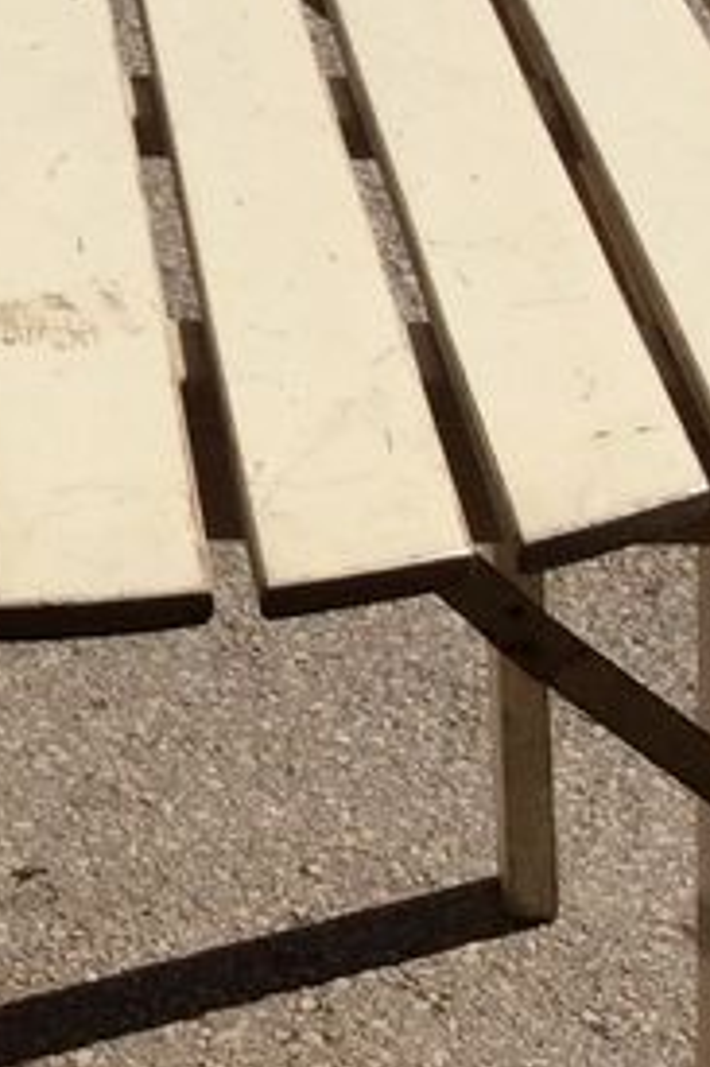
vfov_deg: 16.8
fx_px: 3584
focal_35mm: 121
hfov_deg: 11.1
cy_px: 165
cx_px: -171
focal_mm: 3.3
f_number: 2.4
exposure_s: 1/4785
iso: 32
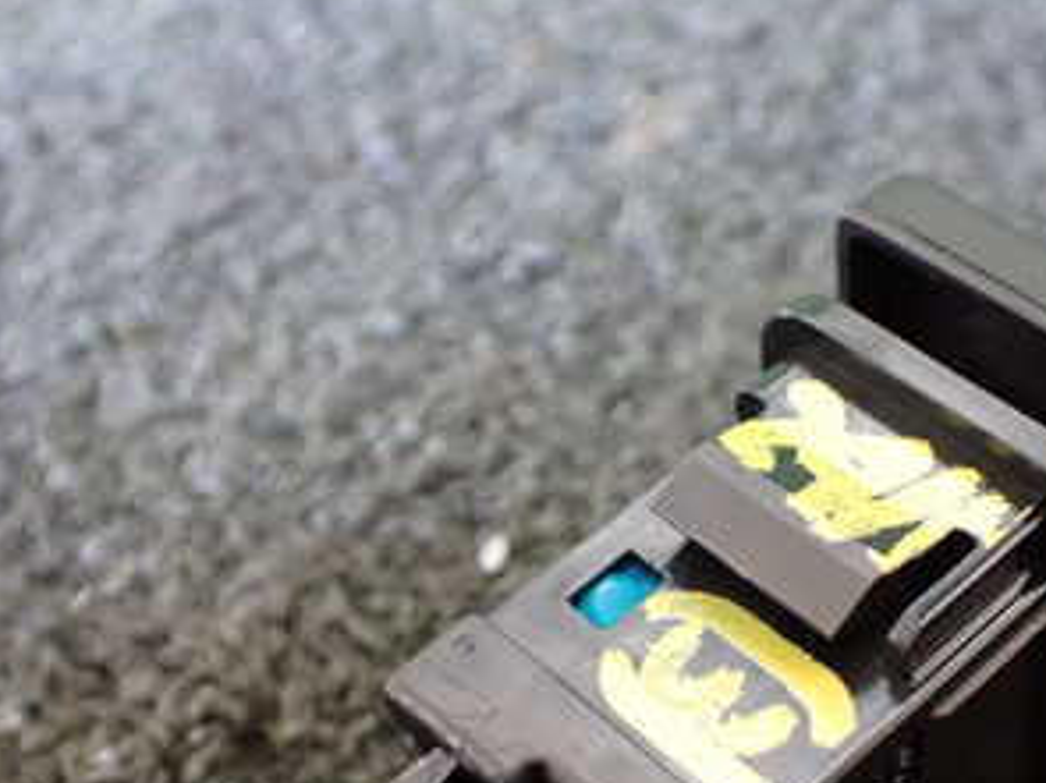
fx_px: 1843
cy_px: 609
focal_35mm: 61
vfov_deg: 23.7
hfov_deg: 31.5
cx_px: 688
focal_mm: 5.4
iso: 800
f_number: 2.3
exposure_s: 1/30
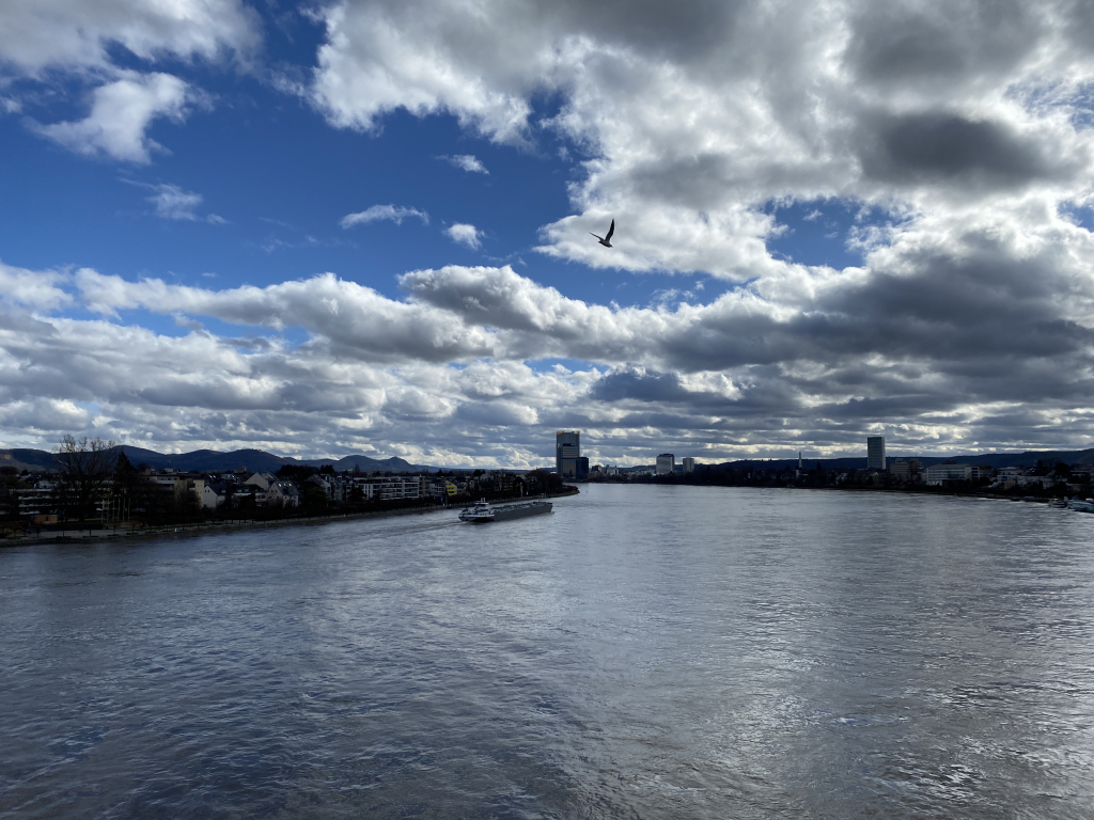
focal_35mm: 26
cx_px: 547
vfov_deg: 53.1
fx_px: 822
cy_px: 410
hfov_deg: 67.3
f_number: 1.8
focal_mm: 4.25
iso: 32
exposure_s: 1/6757
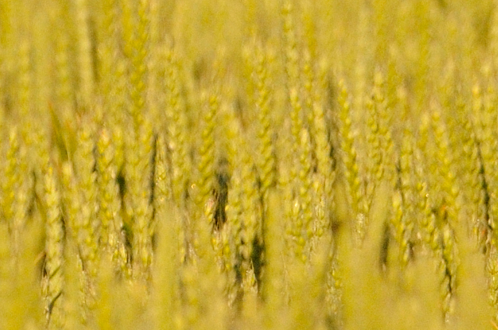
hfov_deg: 0.5
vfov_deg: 0.3
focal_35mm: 4346
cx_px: 926
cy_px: 440
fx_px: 60028
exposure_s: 1/2500
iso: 640
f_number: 5.6
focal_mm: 500
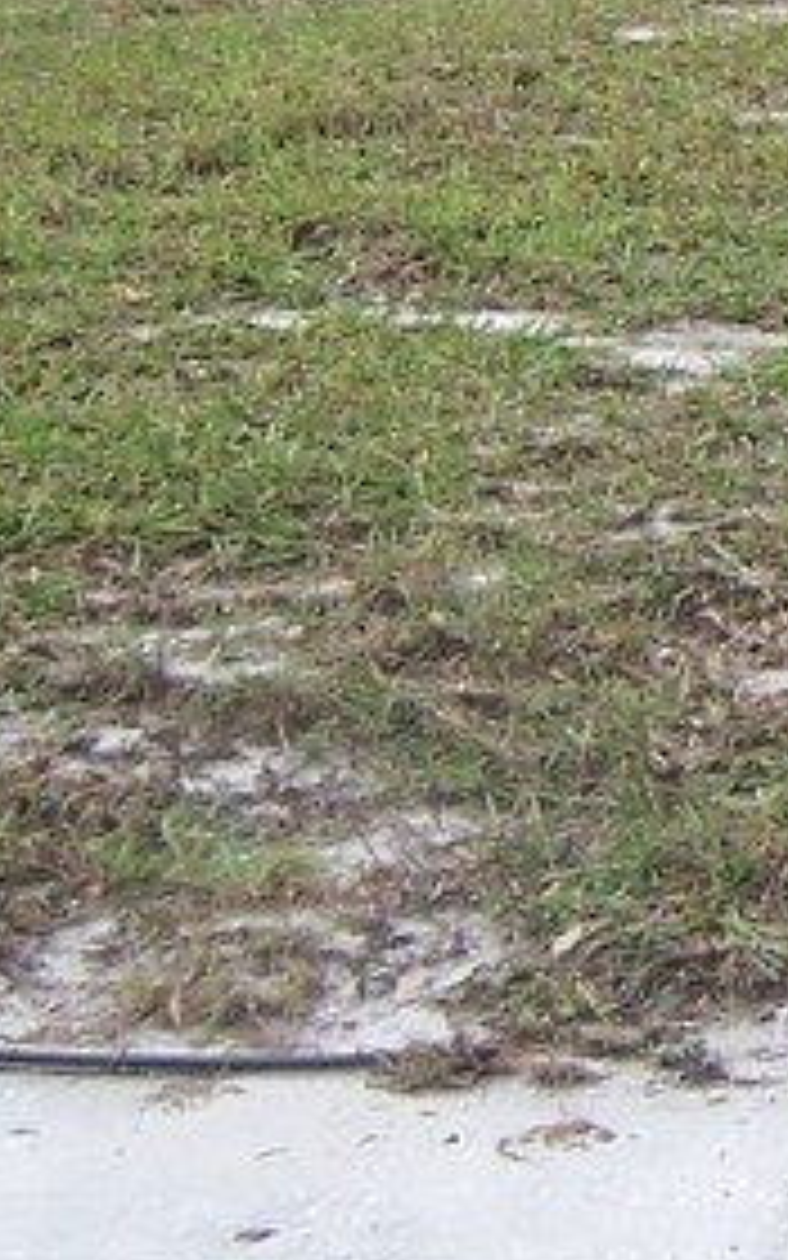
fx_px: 4398
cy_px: -86
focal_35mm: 128
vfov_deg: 15.9
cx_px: 1644
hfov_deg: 9.5
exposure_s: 1/125
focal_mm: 5.5
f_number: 3.4
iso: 80
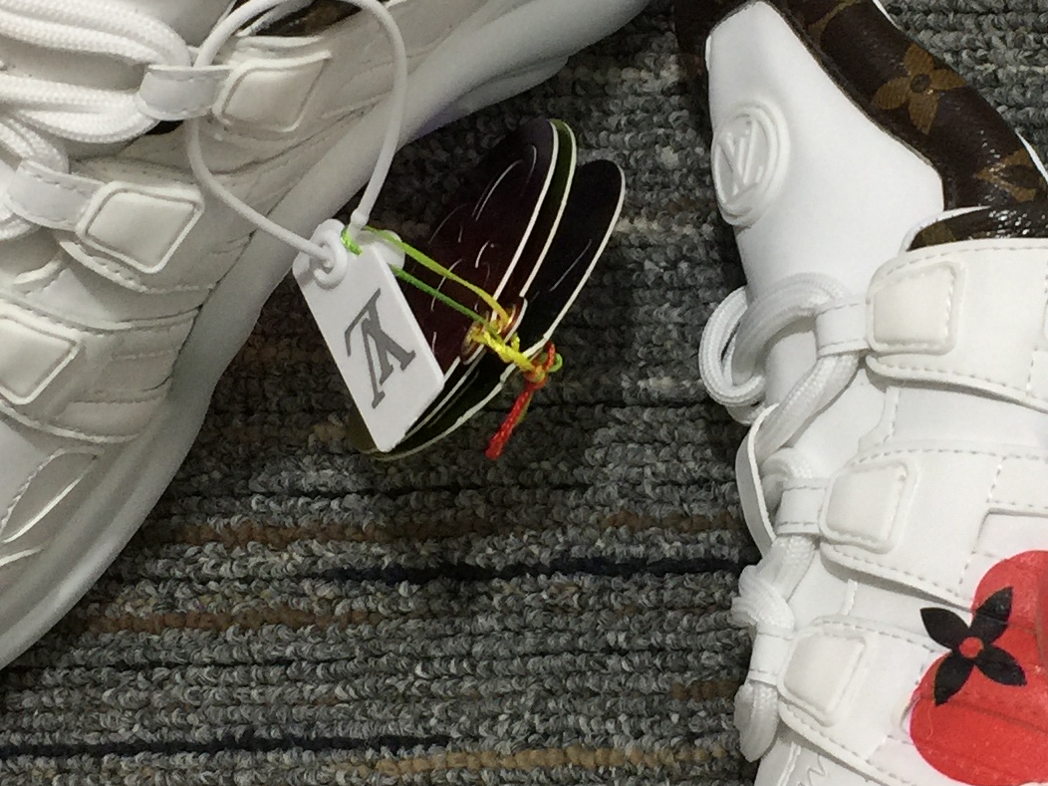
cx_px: 618
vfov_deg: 16.4
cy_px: 337
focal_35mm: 90
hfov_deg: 21.7
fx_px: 2725
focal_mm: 4.15
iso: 50
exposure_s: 1/33
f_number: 2.2
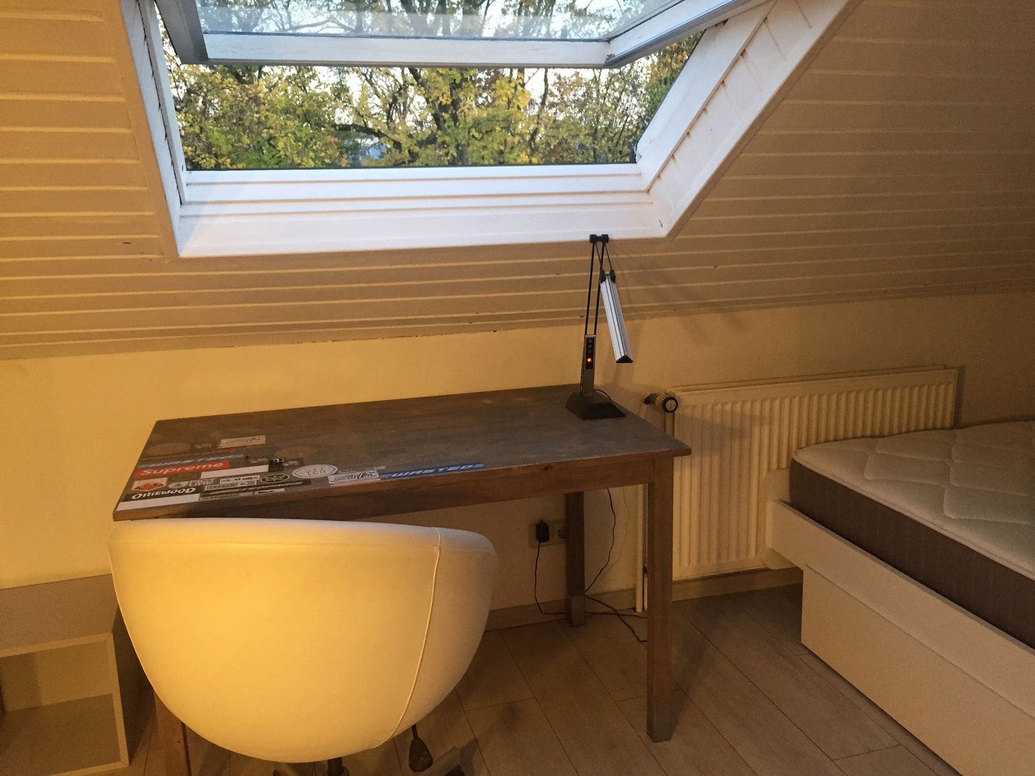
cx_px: 518
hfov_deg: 61.7
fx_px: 867
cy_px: 388
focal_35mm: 29
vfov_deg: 48.2
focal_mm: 4.15
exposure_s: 1/33
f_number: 2.2
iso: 250
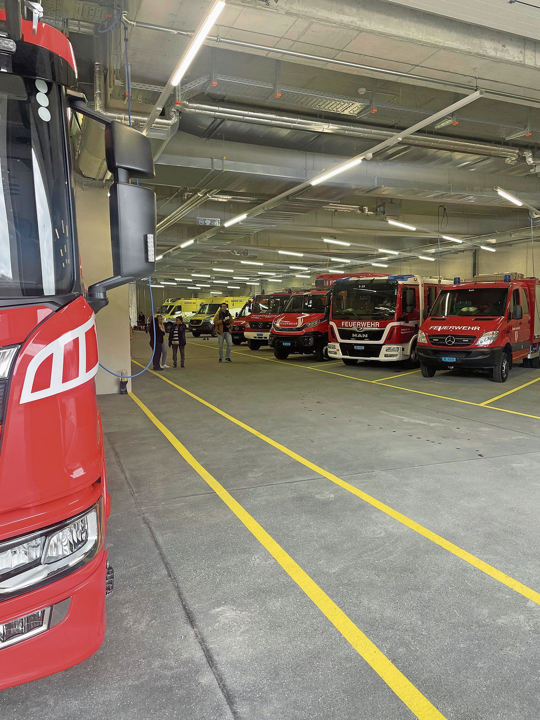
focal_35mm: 26
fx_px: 541
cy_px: 360
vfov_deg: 67.3
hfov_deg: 53.1
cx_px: 270
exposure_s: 1/121
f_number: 1.6
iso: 100
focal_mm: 4.2
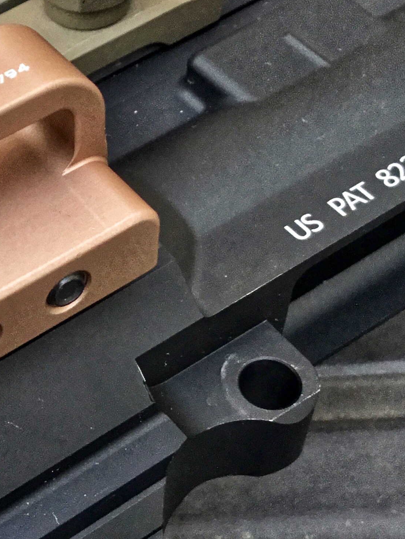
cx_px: -19
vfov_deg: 28.2
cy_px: 279
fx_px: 1076
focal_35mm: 69
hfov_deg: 20.5
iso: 64
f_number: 2.4
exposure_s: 1/33
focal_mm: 3.3
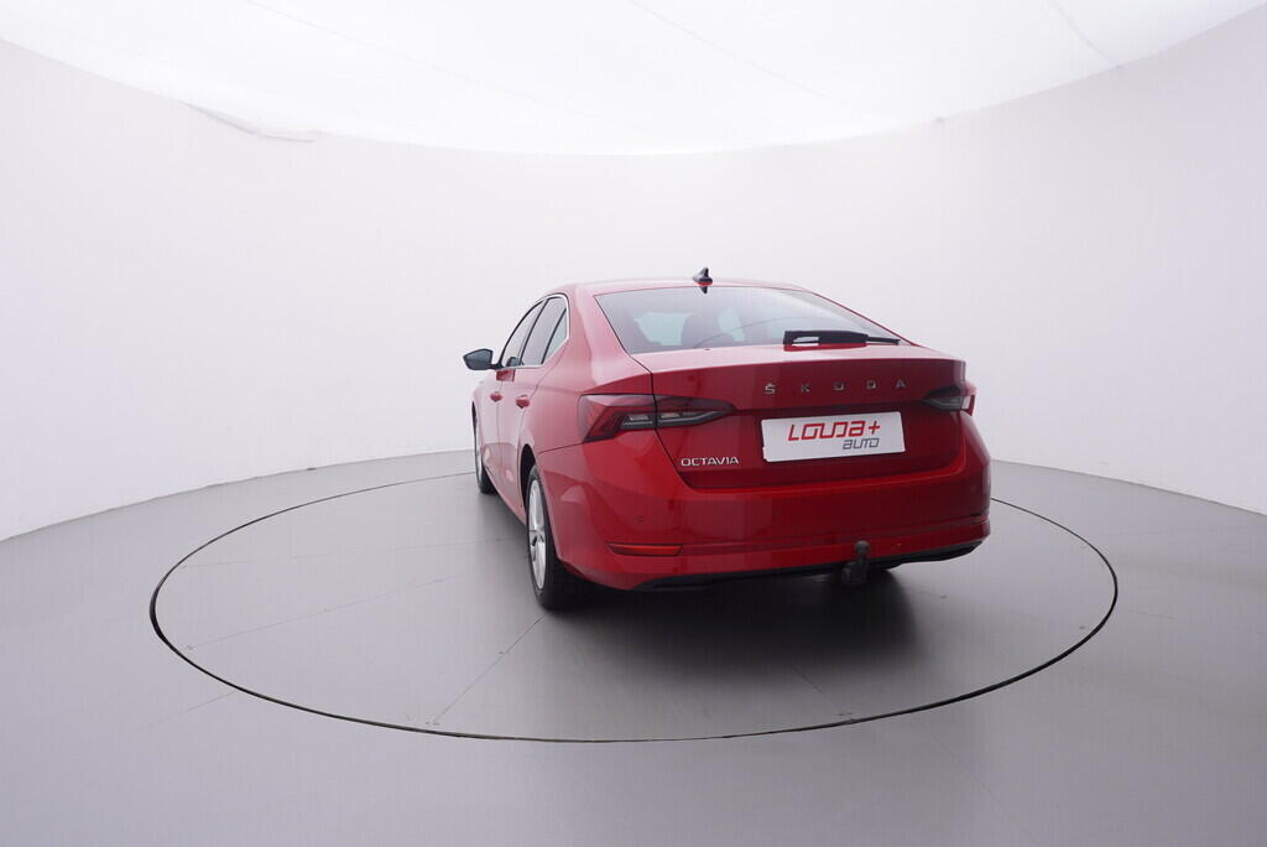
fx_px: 792
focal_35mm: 22
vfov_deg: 56.2
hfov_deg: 77.3
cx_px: 634
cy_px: 424
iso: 200
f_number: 5
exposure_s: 1/80
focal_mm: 15
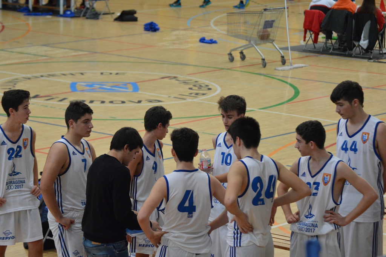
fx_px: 1478
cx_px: 193
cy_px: 128
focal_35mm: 138
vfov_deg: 9.9
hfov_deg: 14.9
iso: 3200
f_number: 4.2
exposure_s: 1/500
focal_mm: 92
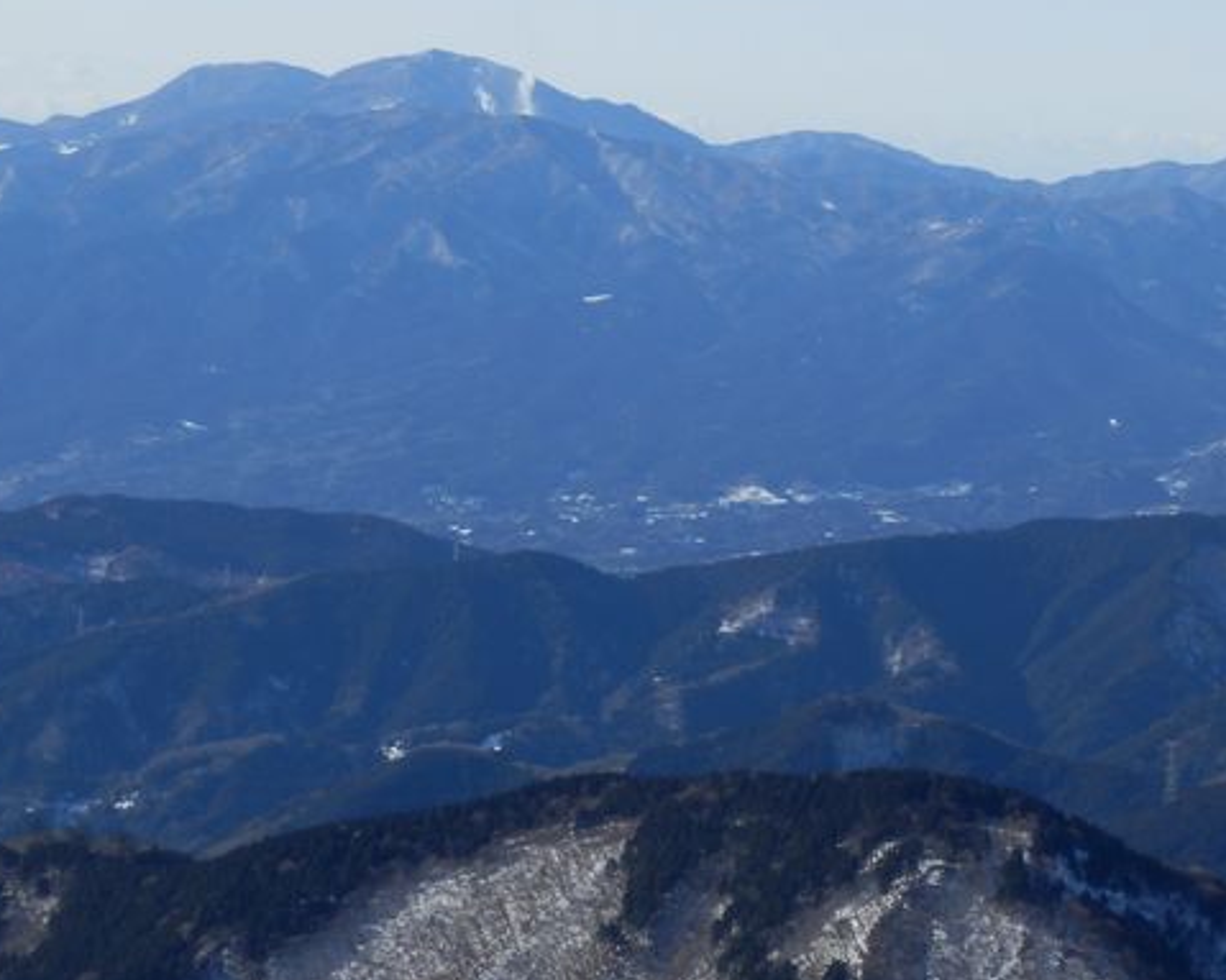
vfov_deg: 8.5
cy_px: 491
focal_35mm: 181
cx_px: 904
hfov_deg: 10.6
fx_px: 6566
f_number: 5.5
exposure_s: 1/500
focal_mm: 19.6
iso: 80
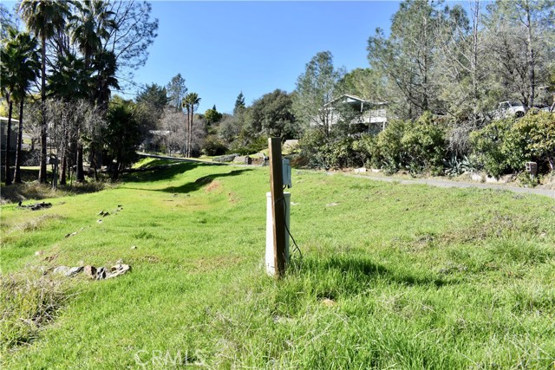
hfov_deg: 67.4
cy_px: 185
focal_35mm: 27
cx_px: 278
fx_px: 416
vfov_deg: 48.0
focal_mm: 18
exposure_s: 1/500
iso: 280
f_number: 8
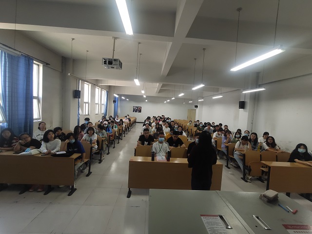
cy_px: 117
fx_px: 135
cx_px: 156
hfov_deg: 98.2
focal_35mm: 15
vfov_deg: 81.7
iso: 131
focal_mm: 2.04
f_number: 2.4
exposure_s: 1/50
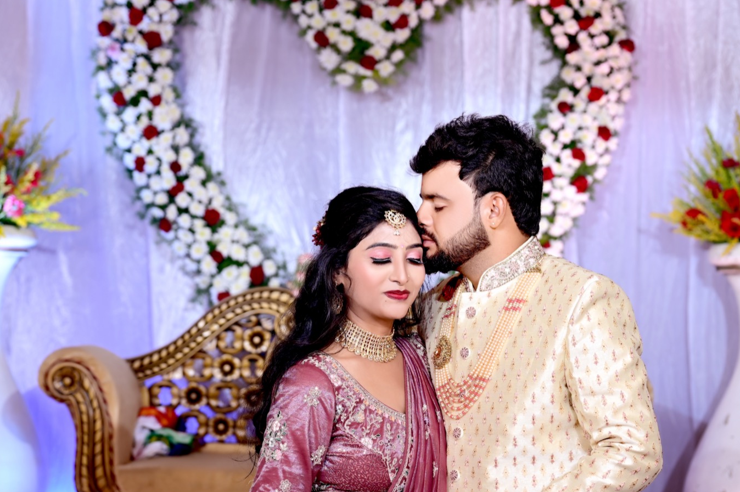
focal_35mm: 94
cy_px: 251
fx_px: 1931
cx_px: 363
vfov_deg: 14.5
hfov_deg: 21.7
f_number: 4
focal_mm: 66
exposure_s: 1/160
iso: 160
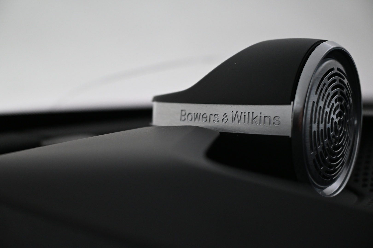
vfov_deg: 24.4
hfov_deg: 35.9
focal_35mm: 56
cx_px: 186
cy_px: 124
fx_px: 575
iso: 1100
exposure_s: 1/60
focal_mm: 37
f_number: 5.3
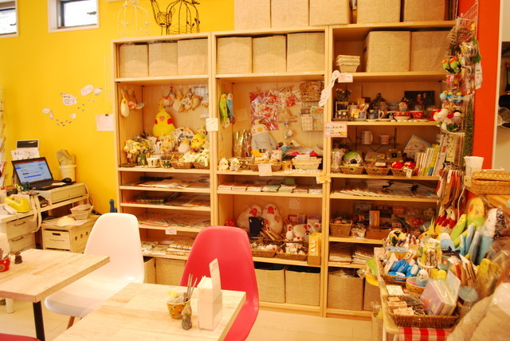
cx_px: 255
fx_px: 383
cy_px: 170
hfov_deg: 67.3
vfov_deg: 48.0
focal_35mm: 27
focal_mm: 18
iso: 640
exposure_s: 1/30
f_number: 3.5
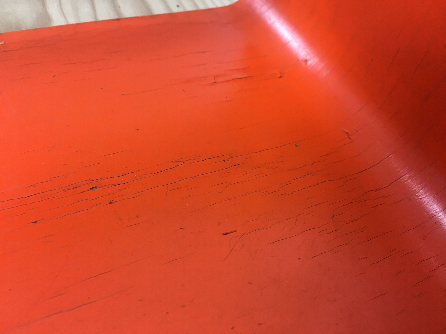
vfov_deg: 48.2
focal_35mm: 29
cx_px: 223
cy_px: 167
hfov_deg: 61.7
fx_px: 374
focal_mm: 4.15
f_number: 2.2
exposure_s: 1/33
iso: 80
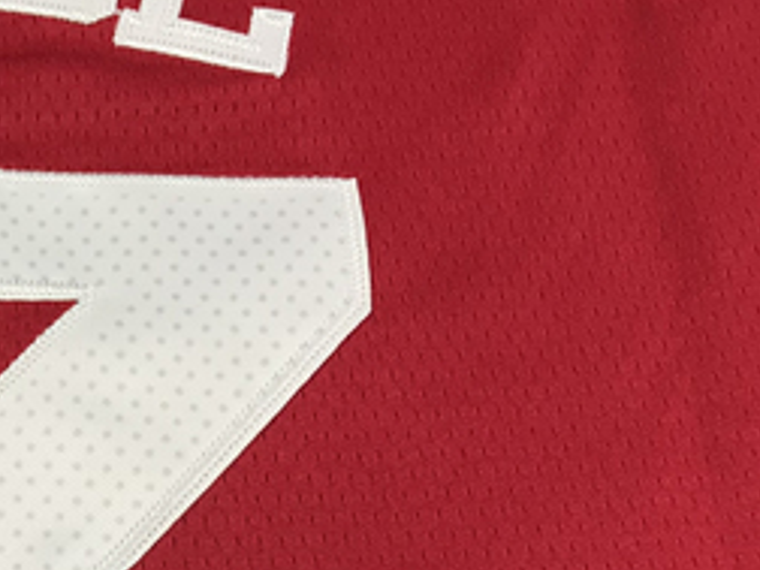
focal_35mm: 89
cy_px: 534
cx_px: -280
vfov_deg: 16.3
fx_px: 1954
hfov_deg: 19.9
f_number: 1.8
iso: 25
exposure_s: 1/100
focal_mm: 3.99
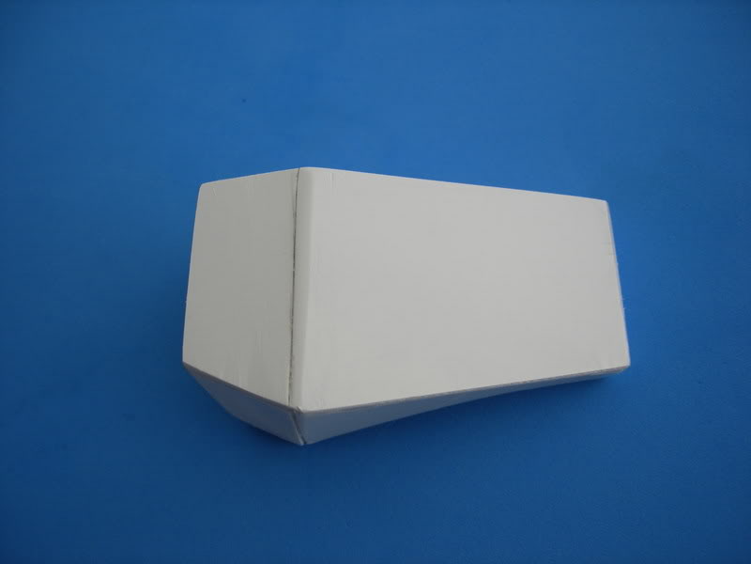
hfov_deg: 51.4
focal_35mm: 36
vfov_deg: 39.7
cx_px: 376
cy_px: 282
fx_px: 781
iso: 64
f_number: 2.7
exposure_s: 1/6.6
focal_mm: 7.5
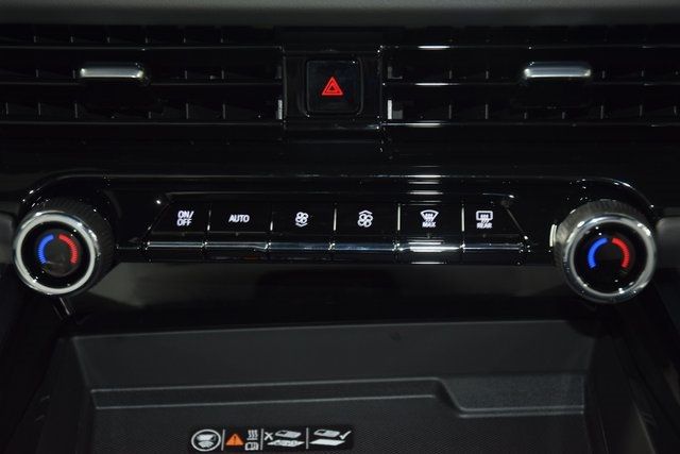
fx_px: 1304
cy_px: 227
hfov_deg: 29.2
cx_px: 340
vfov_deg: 19.7
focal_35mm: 69
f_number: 4.5
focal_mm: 46
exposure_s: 1/13
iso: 1000
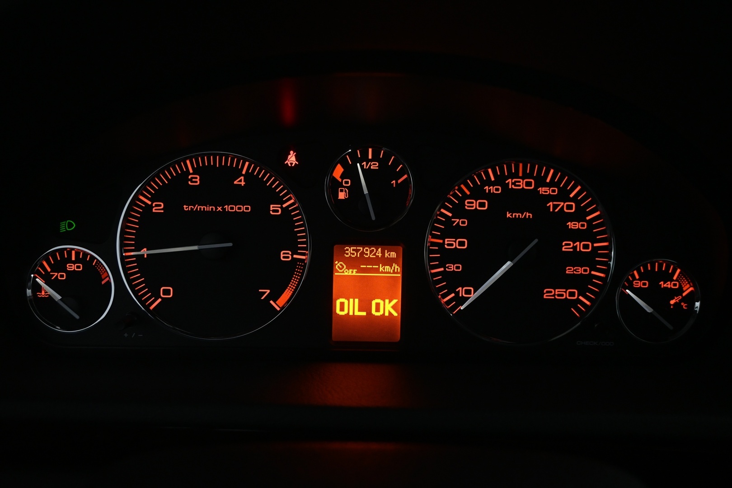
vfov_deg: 44.6
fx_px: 595
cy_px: 244
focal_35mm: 29
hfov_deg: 63.2
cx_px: 366
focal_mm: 19.5
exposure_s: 1/60
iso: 1600
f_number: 3.8
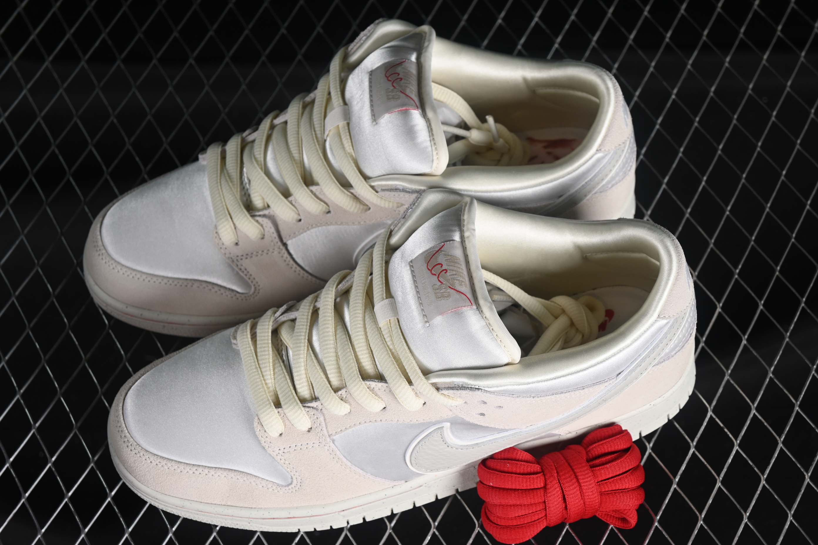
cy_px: 272
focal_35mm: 75
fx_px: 1704
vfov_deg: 18.2
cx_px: 409
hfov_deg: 27.0
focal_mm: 50
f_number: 7.1
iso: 160
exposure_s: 1/80
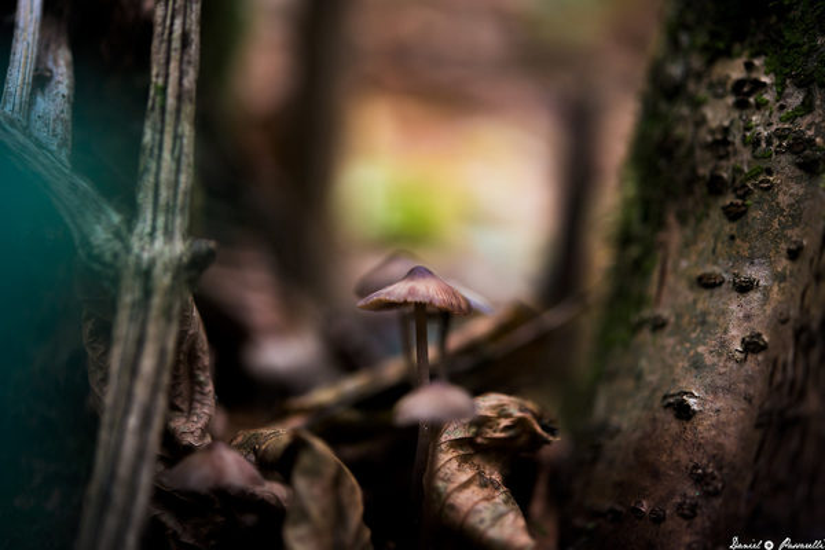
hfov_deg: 33.4
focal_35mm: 60
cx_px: 412
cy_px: 275
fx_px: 1375
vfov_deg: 22.6
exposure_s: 1/80
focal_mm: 60
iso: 800
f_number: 3.2
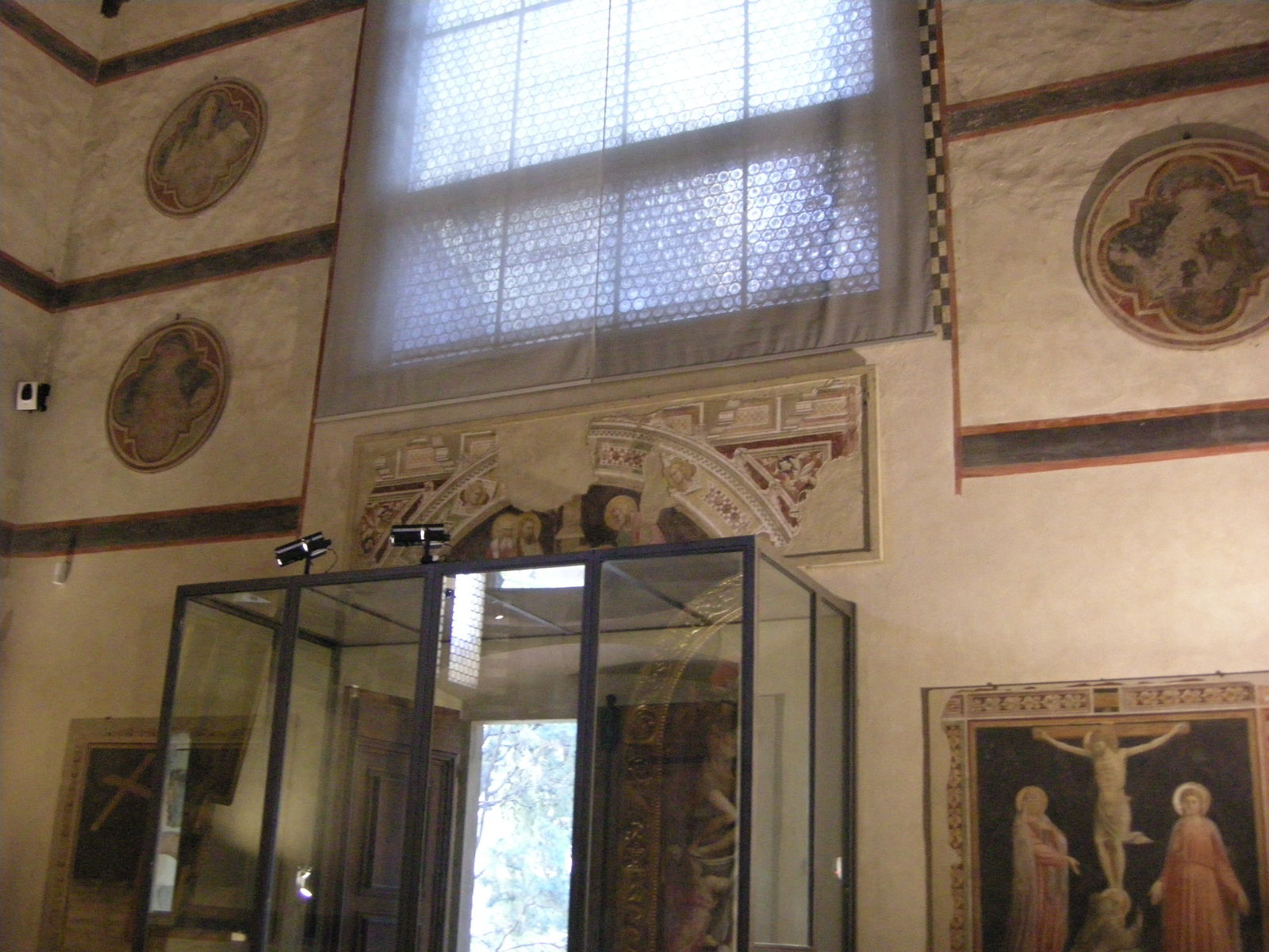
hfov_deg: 45.8
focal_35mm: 41
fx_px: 1503
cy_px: 476
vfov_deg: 35.1
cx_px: 634
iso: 800
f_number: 2.9
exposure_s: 1/7.5
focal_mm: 8.5
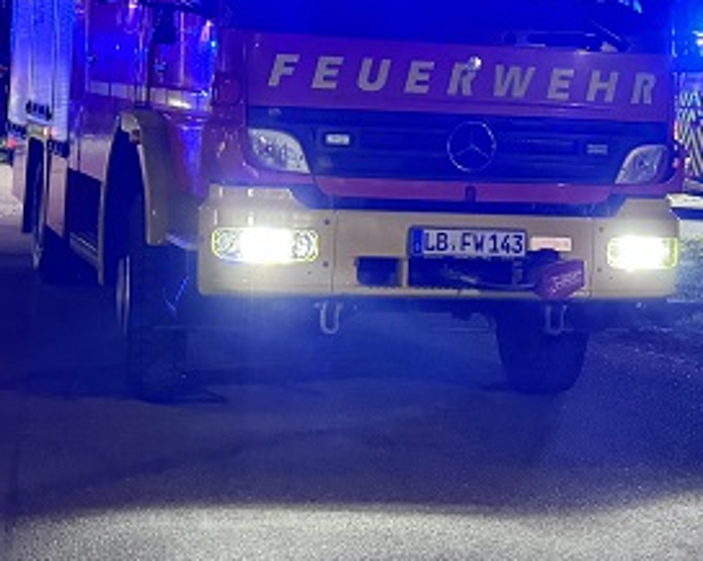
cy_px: 23
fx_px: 1434
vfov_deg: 21.5
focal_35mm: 69
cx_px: 264
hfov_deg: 27.5
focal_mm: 6.76
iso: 1000
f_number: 1.78
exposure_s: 1/33
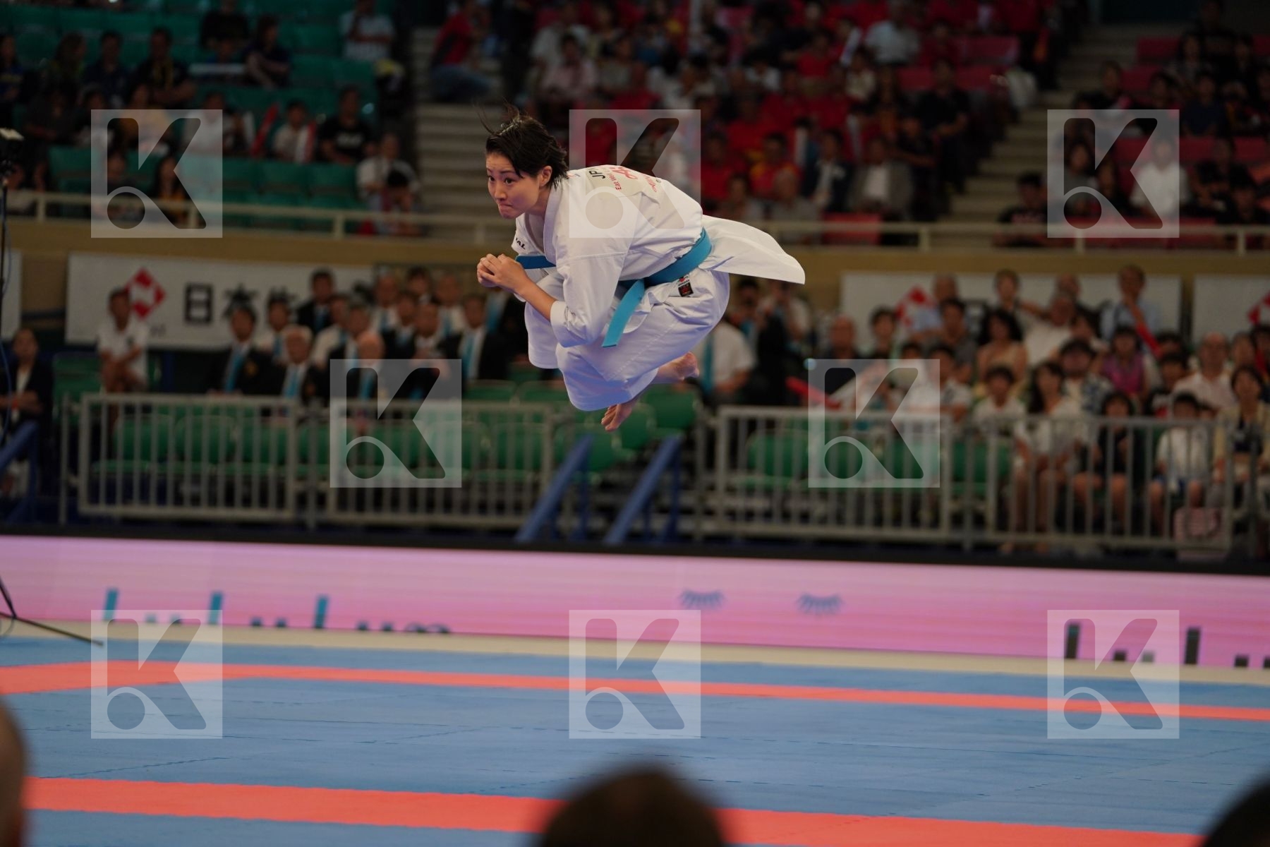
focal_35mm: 135
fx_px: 4762
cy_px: 424
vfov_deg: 10.2
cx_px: 635
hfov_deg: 15.2
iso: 1250
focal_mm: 135
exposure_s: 1/1000
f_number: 2.8
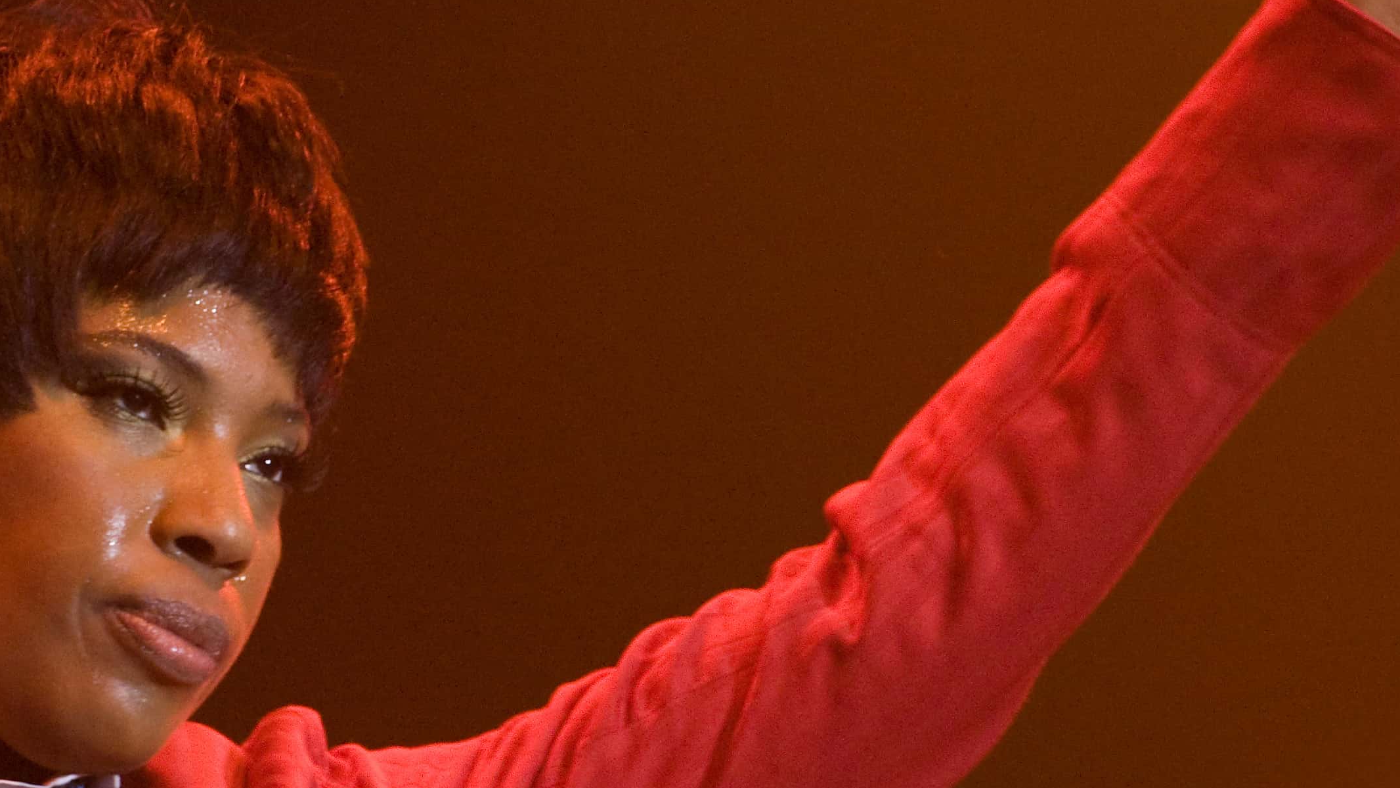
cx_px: 681
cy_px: 593
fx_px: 18746
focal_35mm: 505
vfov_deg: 2.4
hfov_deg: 4.3
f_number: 2.8
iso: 3200
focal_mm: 160
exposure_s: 1/160
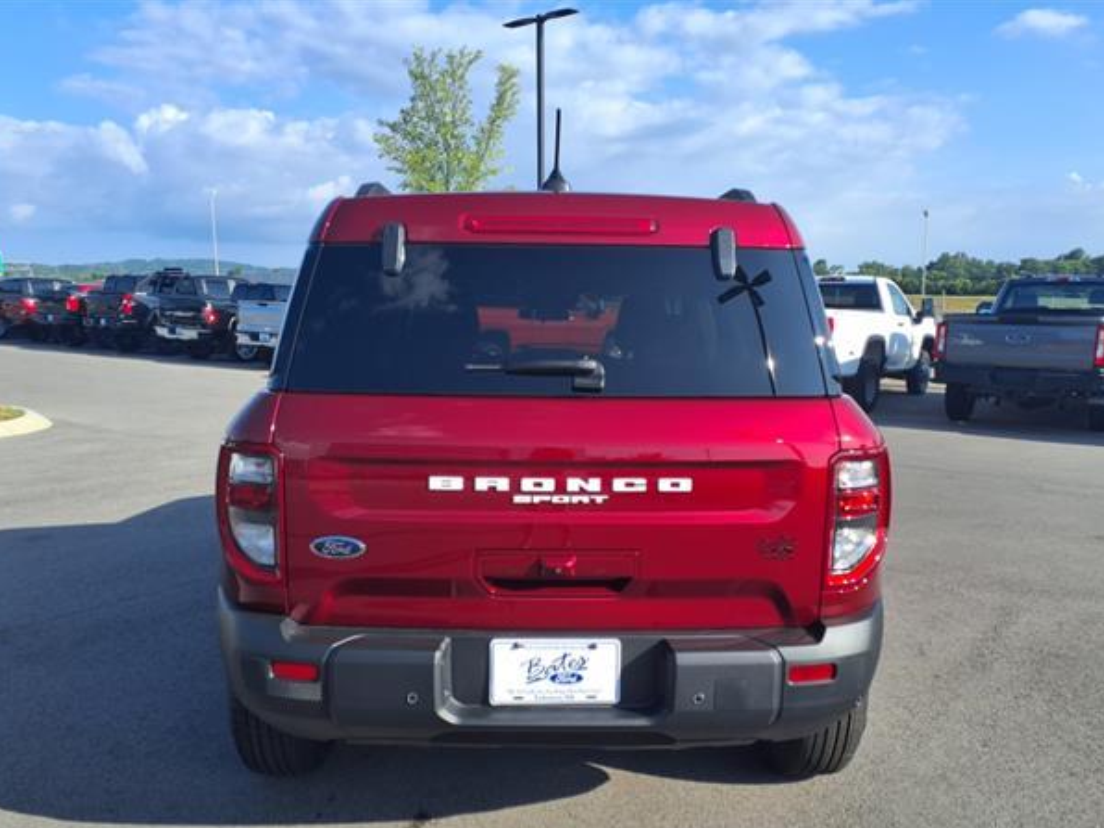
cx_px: 546
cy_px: 443
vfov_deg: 48.2
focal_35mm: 29
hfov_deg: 61.7
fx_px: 925
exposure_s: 1/1111
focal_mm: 3.58
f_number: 1.9
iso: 40
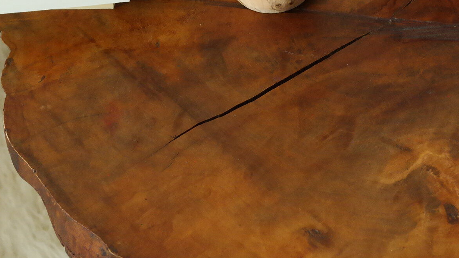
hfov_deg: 18.4
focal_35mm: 114
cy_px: 55
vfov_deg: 10.6
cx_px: 432
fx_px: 1387
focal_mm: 28
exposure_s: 1/30
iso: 1600
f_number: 5.6
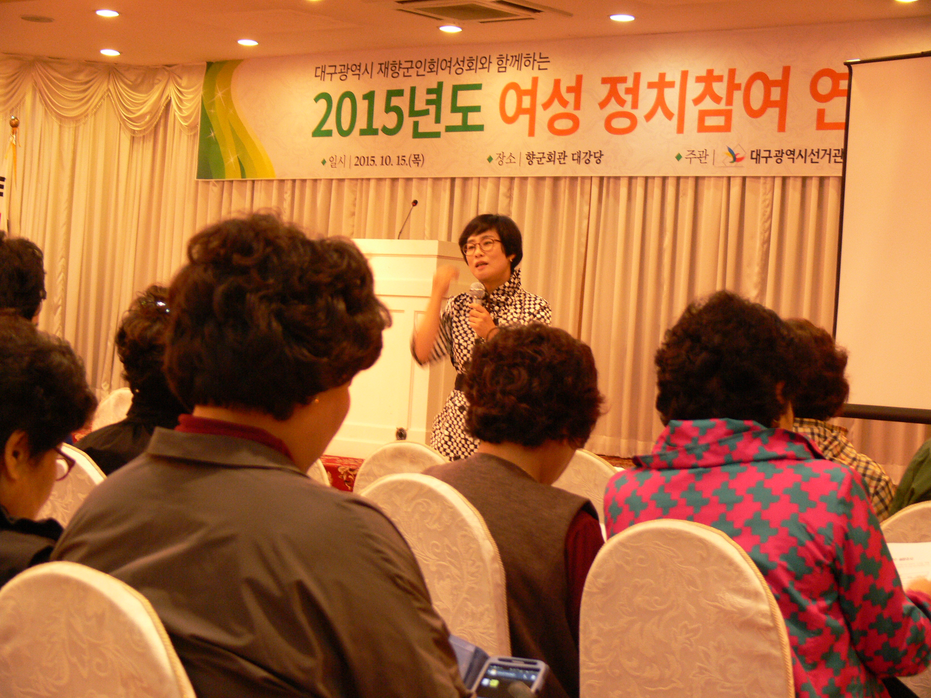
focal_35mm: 75
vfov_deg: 19.6
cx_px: 466
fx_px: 2017
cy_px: 349
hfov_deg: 26.0
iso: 200
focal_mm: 15.9
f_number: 3.2
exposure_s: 1/15
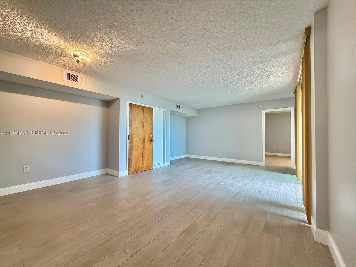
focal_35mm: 14
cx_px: 178
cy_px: 134
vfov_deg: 85.7
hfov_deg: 102.1
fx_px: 144
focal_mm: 2.22
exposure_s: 1/120
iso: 250
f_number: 2.2
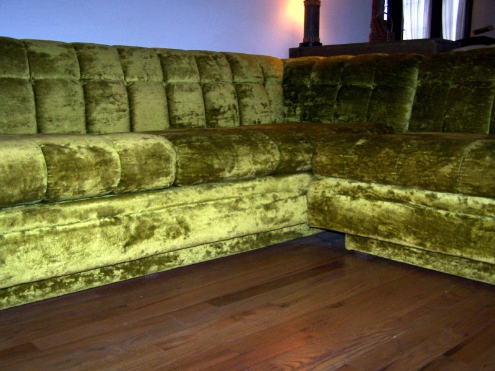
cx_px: 248
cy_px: 186
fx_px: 543
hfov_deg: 49.0
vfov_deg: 37.7
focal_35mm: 38
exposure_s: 1/60
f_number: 2.8
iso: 140
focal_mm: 6.3
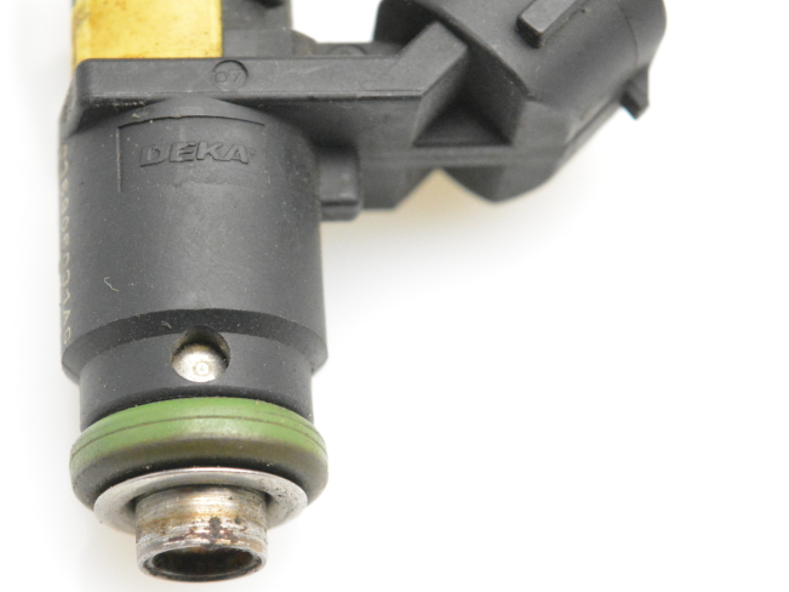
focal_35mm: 125
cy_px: 355
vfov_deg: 11.9
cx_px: 240
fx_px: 2843
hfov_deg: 15.8
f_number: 10
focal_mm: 55
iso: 6400
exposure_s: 1/400
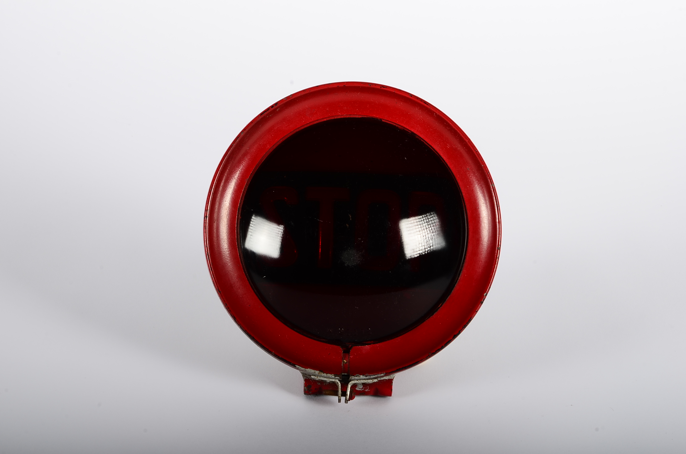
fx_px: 2282
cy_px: 227
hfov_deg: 17.1
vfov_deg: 11.4
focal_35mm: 120
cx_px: 343
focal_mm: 80
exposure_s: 1/250
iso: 100
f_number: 16
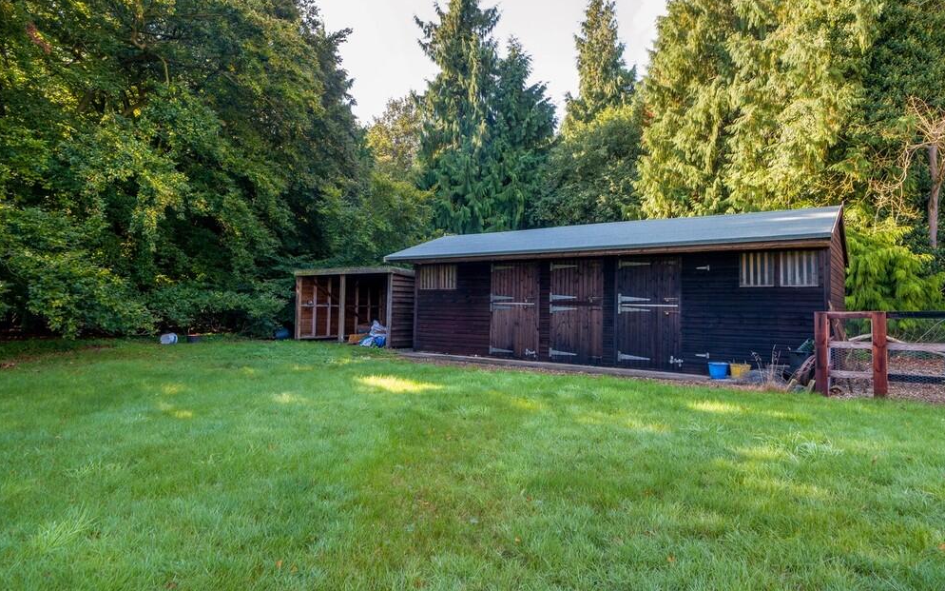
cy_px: 277
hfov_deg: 82.3
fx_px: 541
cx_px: 481
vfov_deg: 57.2
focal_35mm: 21
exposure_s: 1/25
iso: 160
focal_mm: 13.4
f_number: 8
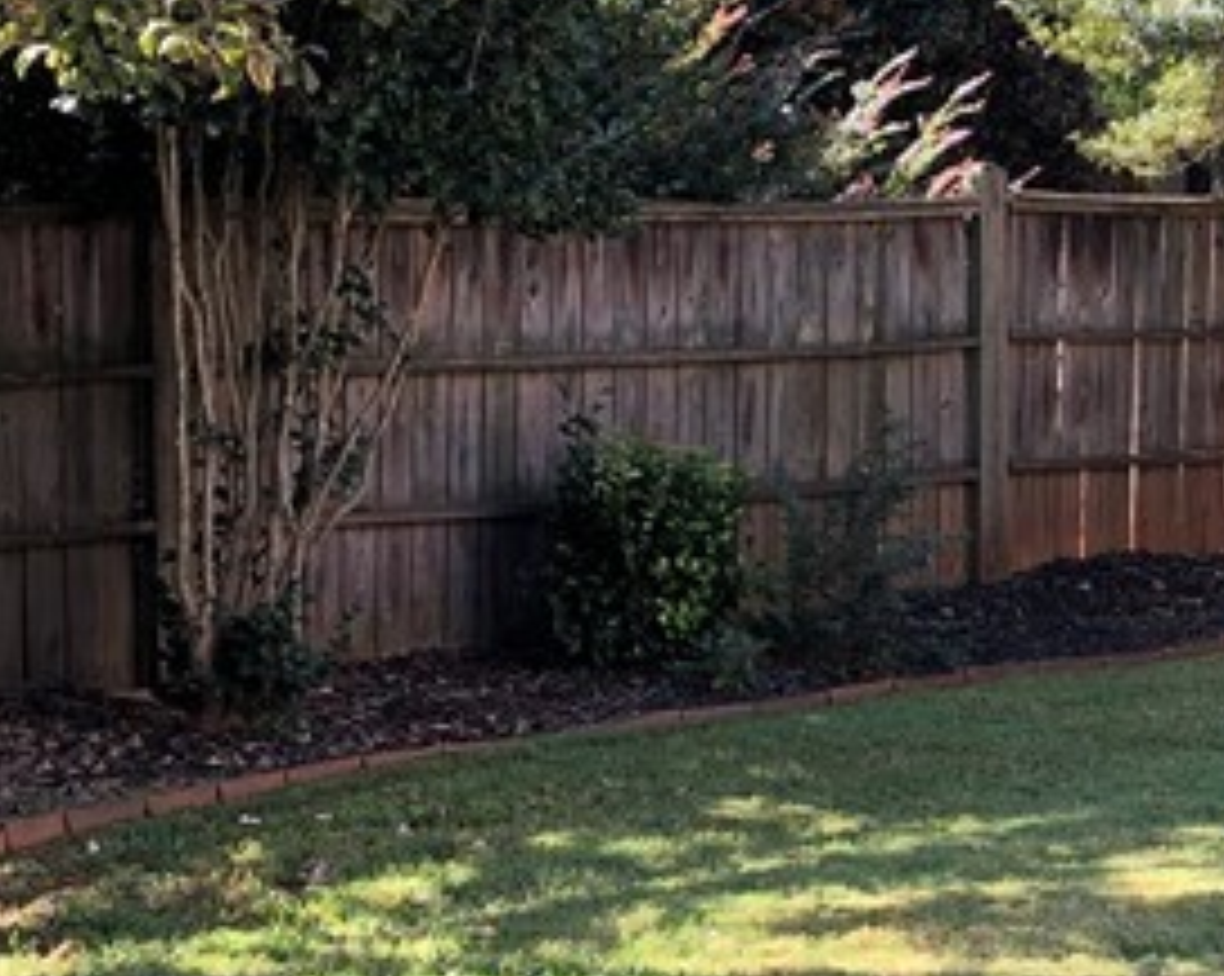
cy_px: 373
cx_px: 1364
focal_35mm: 103
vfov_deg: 14.9
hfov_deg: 18.0
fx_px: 3727
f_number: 1.8
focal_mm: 3.99
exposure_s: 1/152
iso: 20
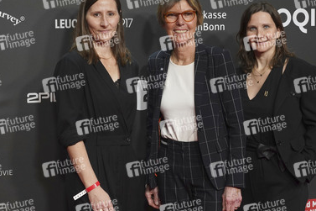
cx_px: 159
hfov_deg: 23.9
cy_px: 104
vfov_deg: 16.1
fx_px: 746
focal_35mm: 85
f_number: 5.6
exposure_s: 1/250
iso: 2000
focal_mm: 71
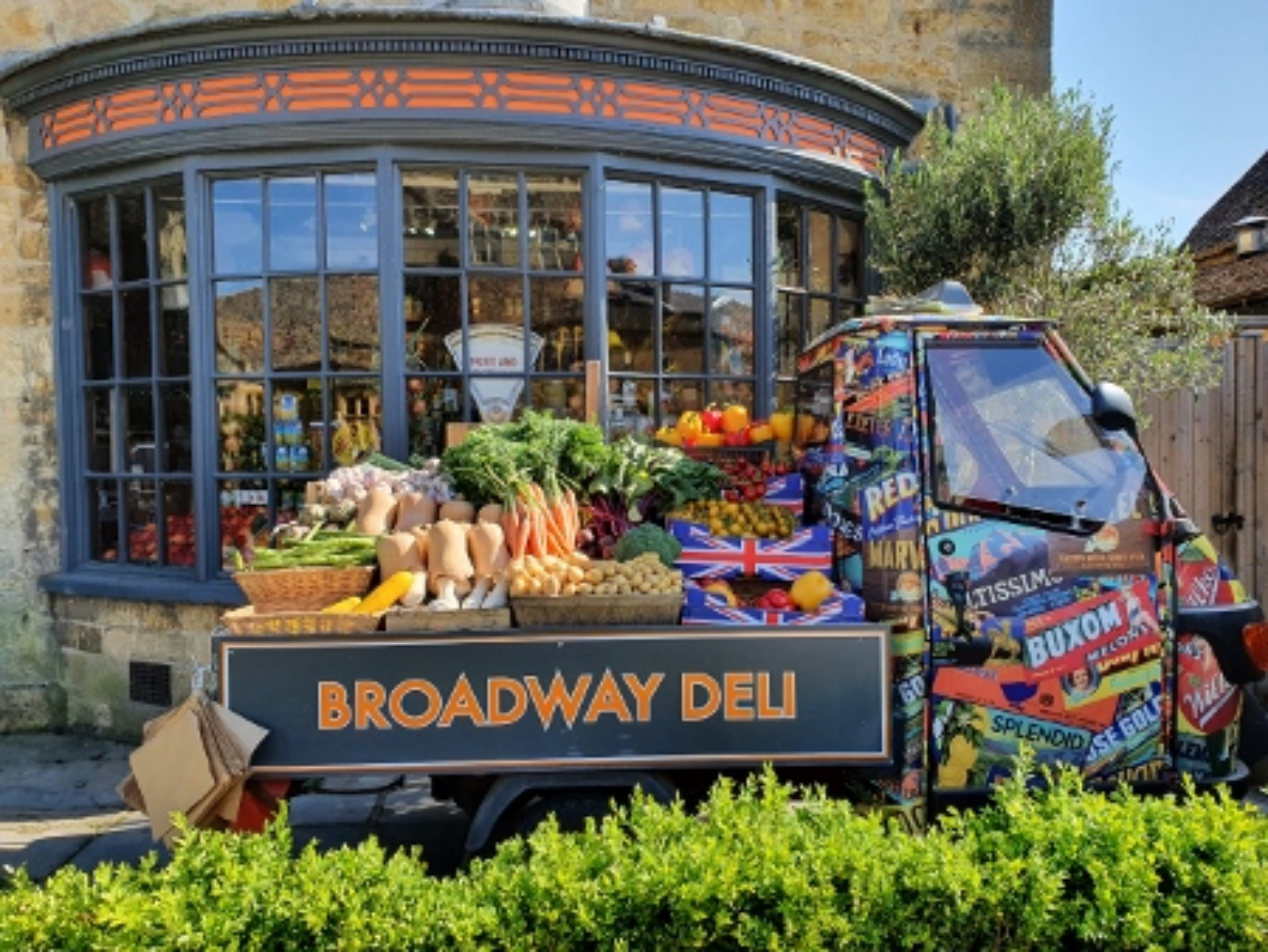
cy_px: 476
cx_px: 634
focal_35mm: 26
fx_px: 953
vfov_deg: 53.1
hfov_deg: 67.3
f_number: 2.4
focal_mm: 4.32
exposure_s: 1/776
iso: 50
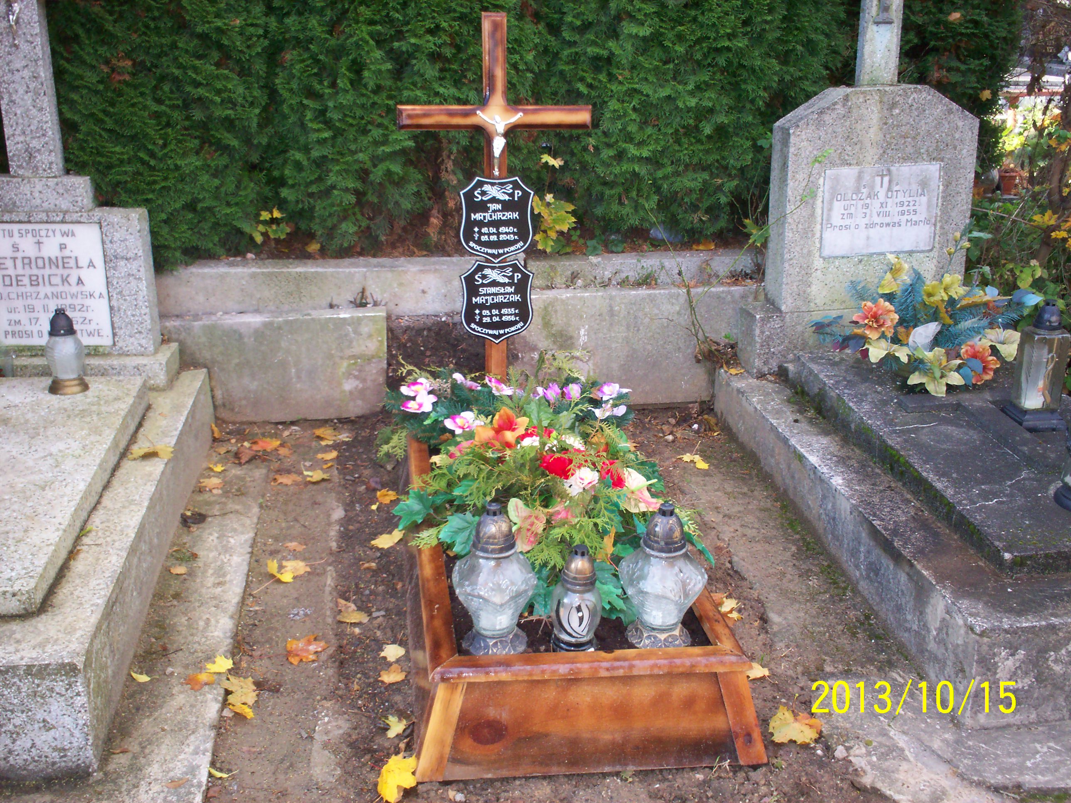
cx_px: 536
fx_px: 1114
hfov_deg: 51.4
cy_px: 402
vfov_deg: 39.7
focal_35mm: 36
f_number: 4.5
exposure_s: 1/60
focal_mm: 6
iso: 140
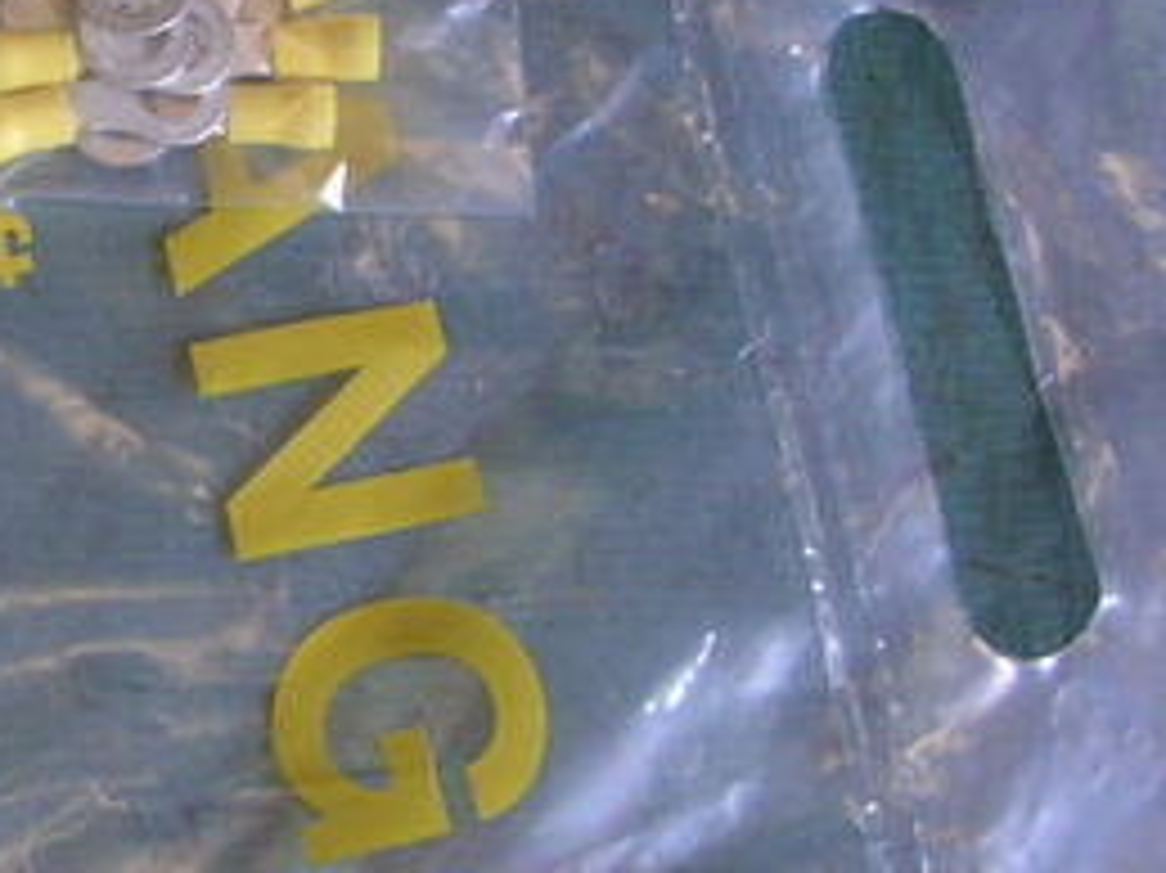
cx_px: -239
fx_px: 3165
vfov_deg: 15.7
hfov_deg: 19.6
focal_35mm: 94
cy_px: 333
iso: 100
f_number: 2.8
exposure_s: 1/45
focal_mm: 6
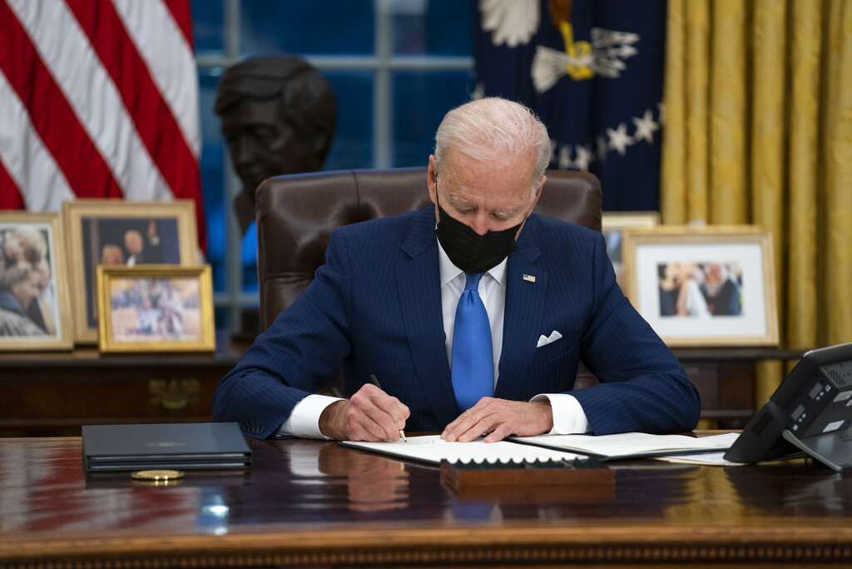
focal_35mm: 195
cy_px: 284
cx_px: 426
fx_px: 4615
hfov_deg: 10.5
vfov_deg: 7.0
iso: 2000
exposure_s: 1/320
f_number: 2.8
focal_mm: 195
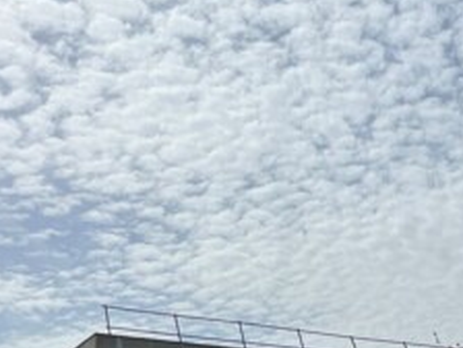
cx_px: 464
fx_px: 976
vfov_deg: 19.5
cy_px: 360
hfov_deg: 25.4
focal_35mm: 73
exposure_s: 1/13333
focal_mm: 5.1
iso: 50
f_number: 1.6
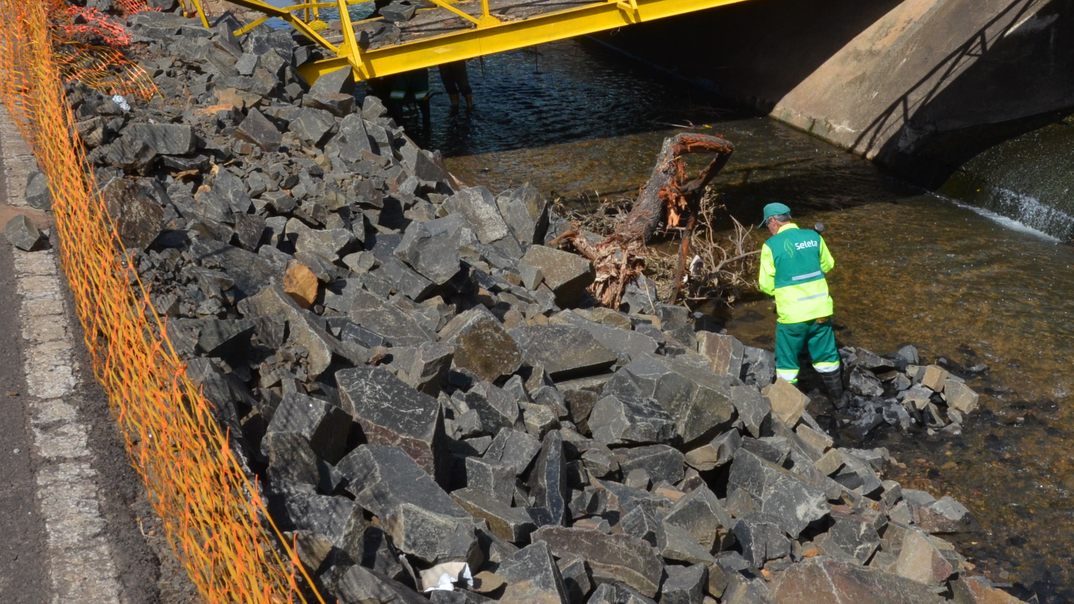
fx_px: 1447
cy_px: 160
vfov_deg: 23.4
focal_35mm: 51
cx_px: 659
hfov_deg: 40.5
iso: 800
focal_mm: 21
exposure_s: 1/800
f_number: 14
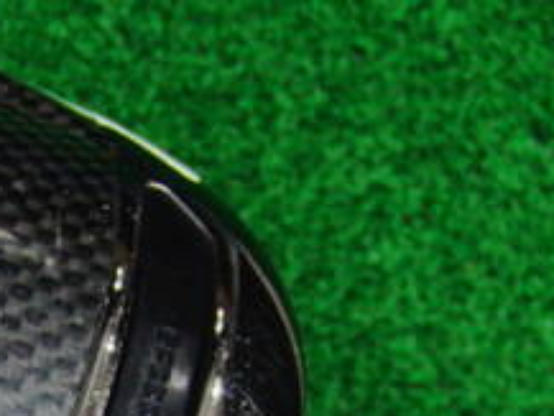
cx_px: -258
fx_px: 1745
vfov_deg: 13.2
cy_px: 510
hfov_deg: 16.5
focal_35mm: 109
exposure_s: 1/60
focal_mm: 6.42
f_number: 3.6
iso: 400
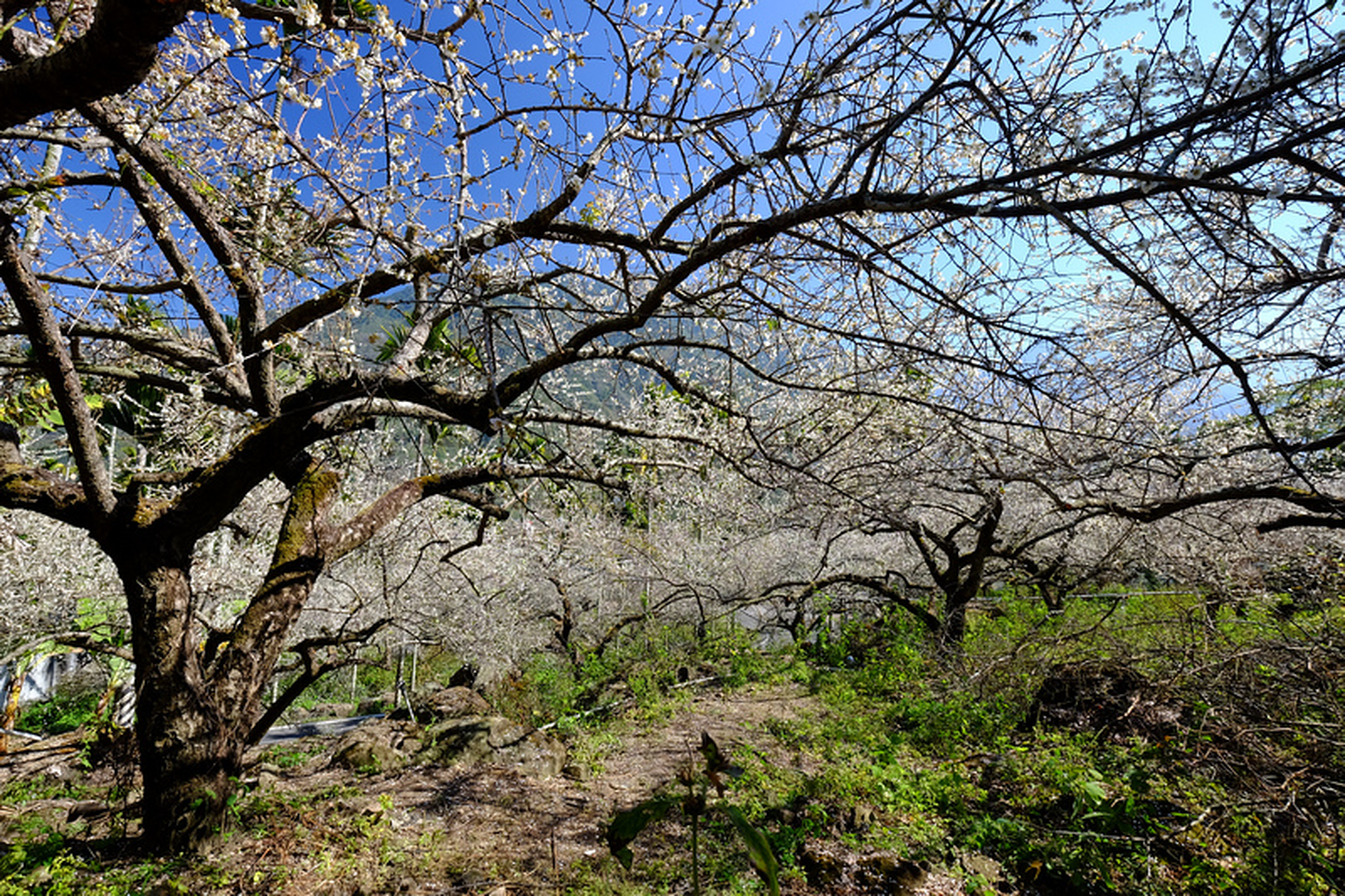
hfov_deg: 100.4
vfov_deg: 77.3
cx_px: 672
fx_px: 560
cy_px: 448
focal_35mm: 15
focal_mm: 10
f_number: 9
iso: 200
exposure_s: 1/40
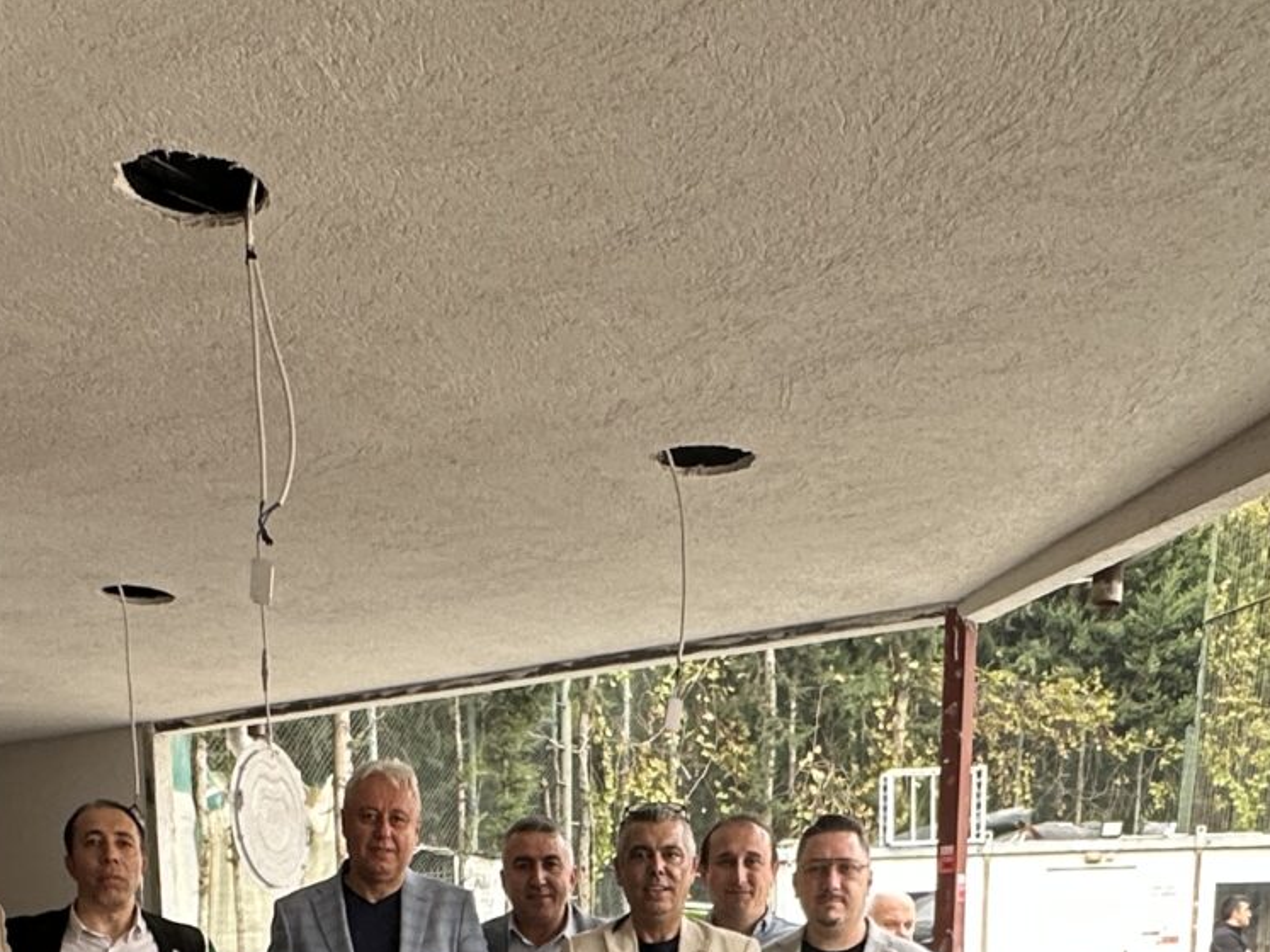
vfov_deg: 24.4
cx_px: 495
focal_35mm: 48
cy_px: 1380
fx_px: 1761
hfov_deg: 39.5
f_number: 2.2
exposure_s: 1/99
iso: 160
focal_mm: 2.22
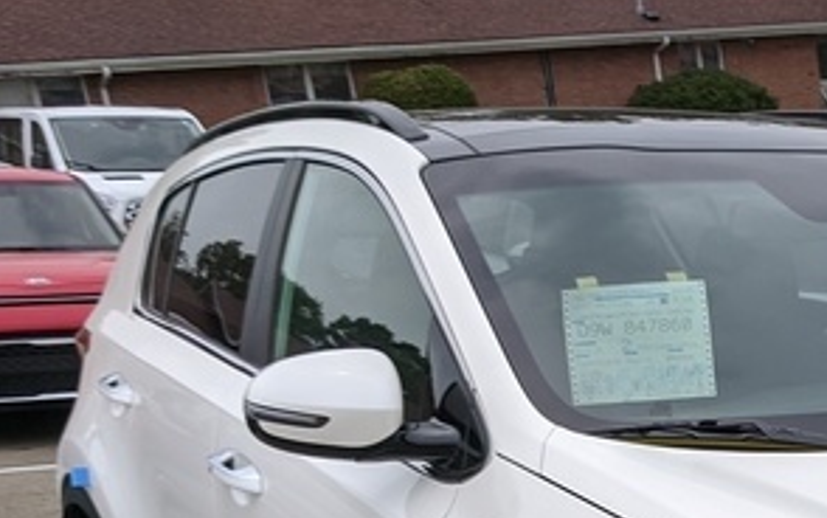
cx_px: 987
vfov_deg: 16.1
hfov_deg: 24.9
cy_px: 749
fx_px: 1691
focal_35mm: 75
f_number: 2
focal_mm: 4.67
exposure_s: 1/2513
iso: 79
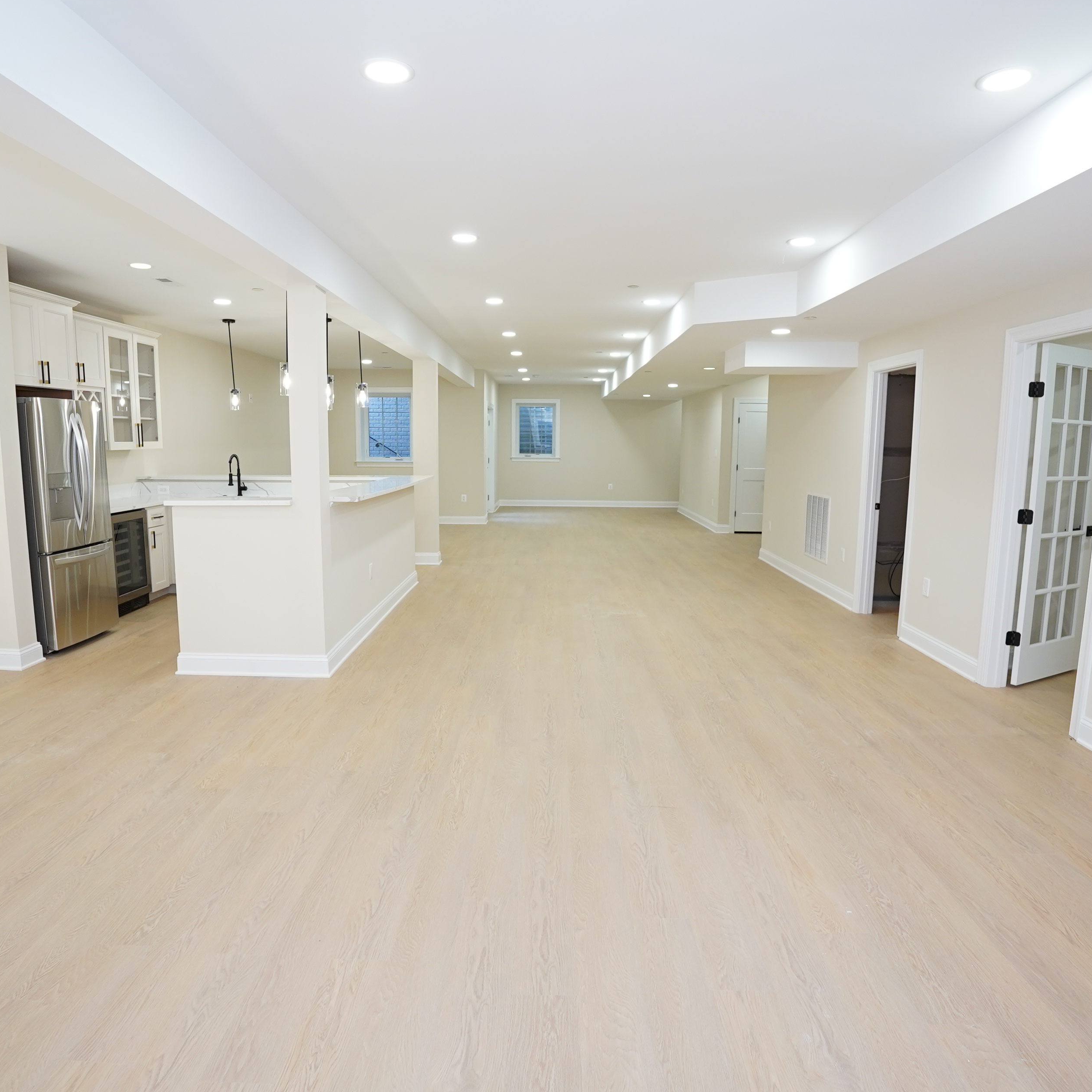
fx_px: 714
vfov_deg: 74.8
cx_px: 532
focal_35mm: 20
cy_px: 551
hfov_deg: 74.8
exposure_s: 1/160
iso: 640
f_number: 2.8
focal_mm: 10
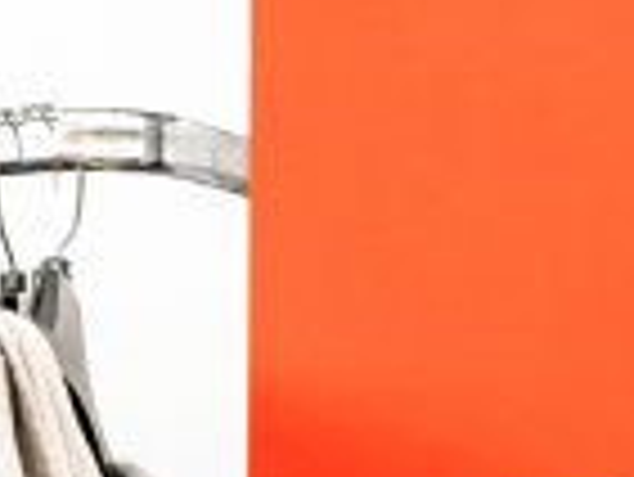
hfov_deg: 8.5
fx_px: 4216
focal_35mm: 230
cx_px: 868
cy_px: 882
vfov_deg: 6.3
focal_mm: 55
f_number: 3.2
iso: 250
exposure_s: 1/60
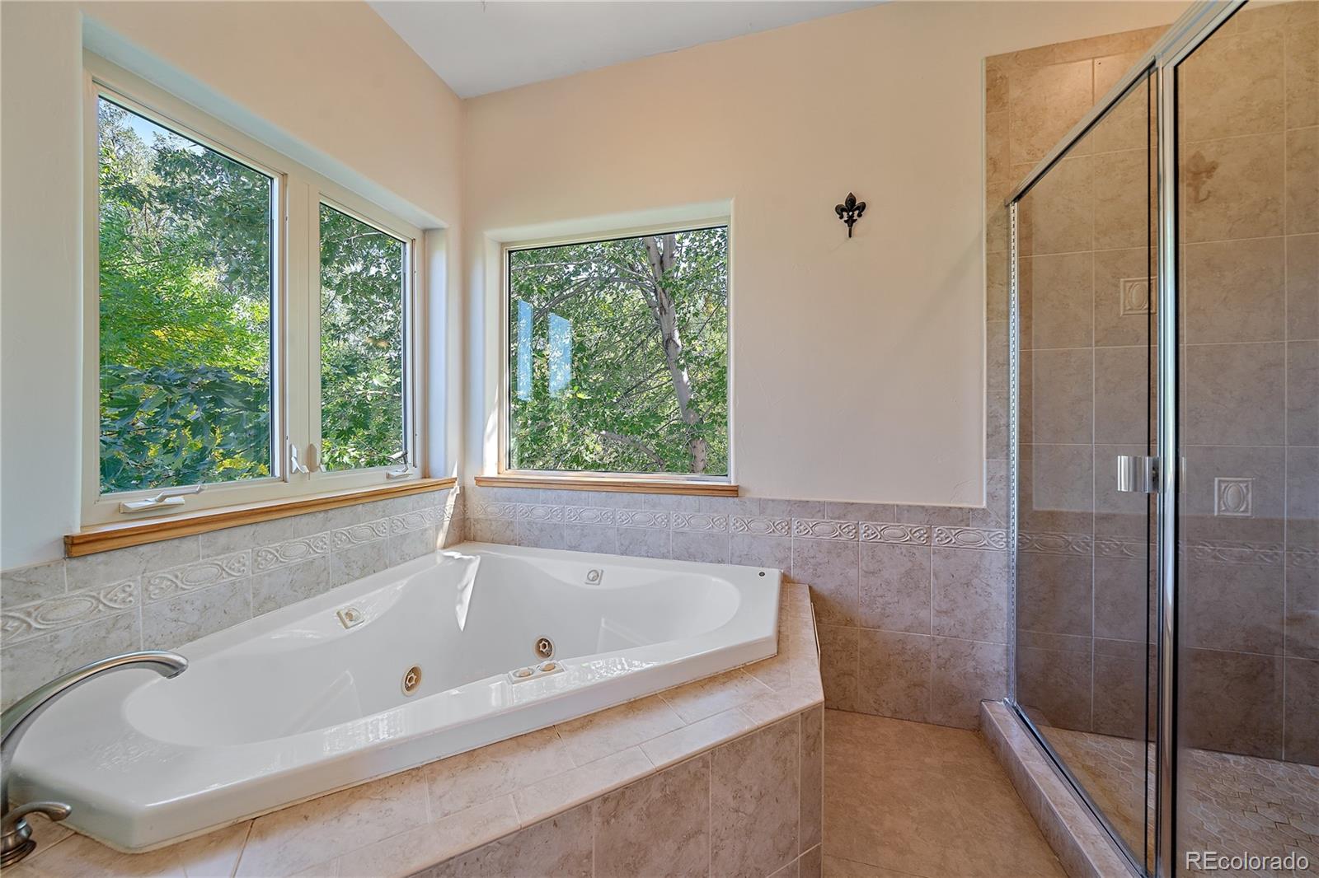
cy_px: 439
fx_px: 440
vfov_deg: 90.0
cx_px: 660
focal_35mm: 12
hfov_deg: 112.6
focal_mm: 12
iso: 100
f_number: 7.1
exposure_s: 1/8
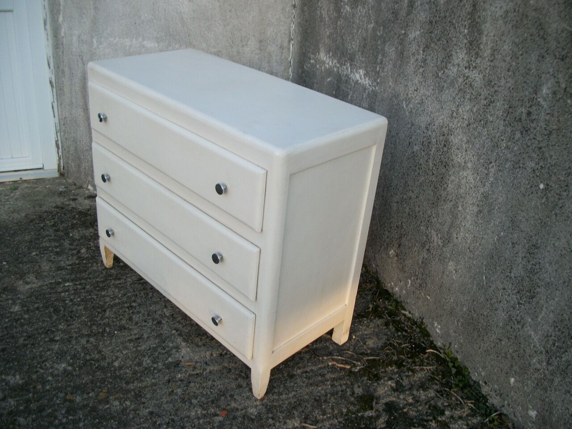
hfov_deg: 56.8
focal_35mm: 32
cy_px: 214
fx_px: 529
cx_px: 286
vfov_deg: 44.2
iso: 80
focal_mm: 5.7
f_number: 2.9
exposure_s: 1/30
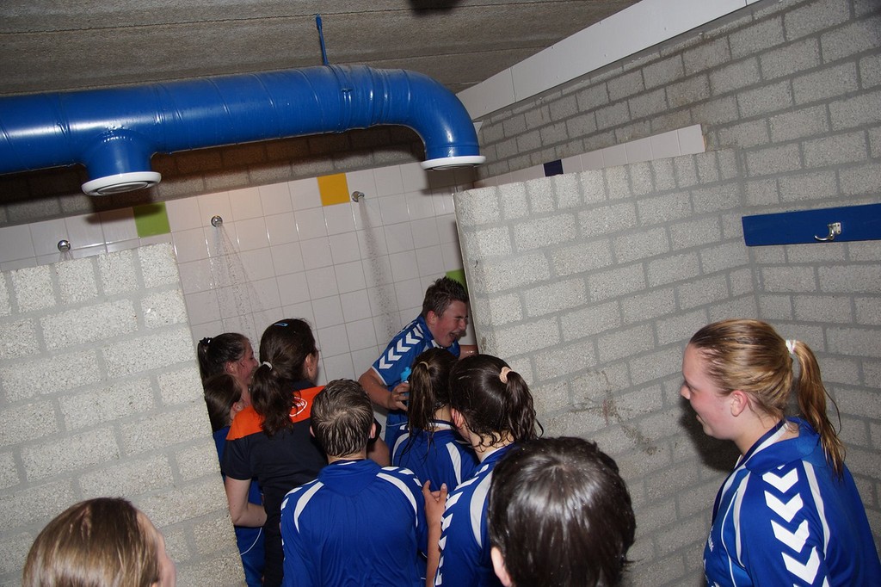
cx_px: 440
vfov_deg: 39.9
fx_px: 807
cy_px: 294
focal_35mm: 33
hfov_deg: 57.2
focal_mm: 22
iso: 160
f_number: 3.5
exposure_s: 1/200
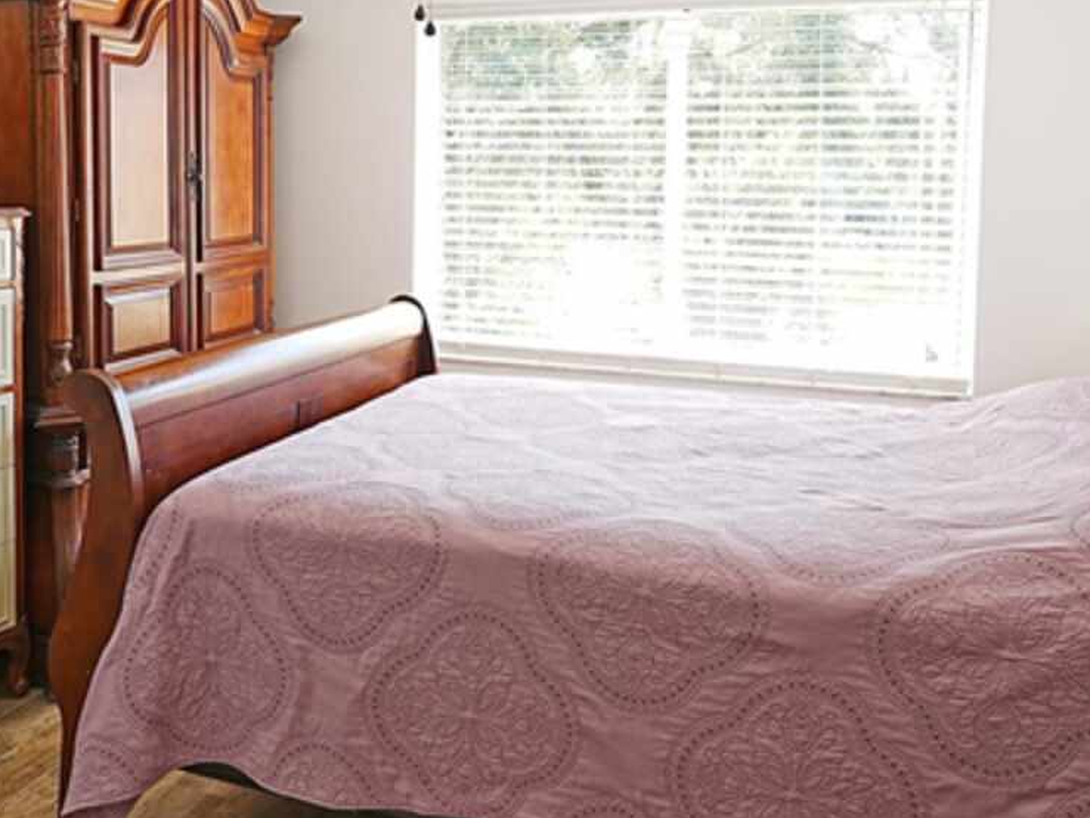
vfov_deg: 40.0
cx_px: 442
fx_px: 1102
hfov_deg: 52.3
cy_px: 248
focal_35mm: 35
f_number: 3.2
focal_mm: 14
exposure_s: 1/40
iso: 64
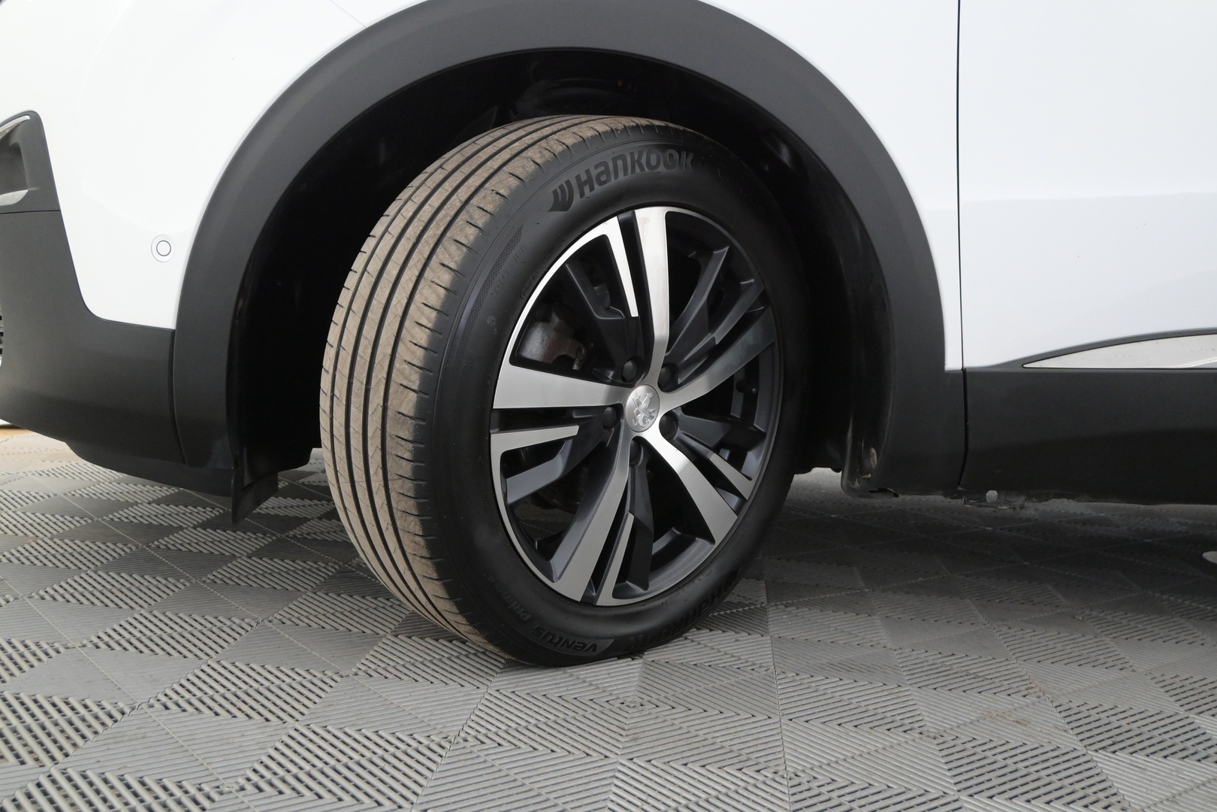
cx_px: 608
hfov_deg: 55.1
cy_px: 406
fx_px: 1166
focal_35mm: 34
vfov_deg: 38.4
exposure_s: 1/80
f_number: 5
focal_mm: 23
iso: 2500
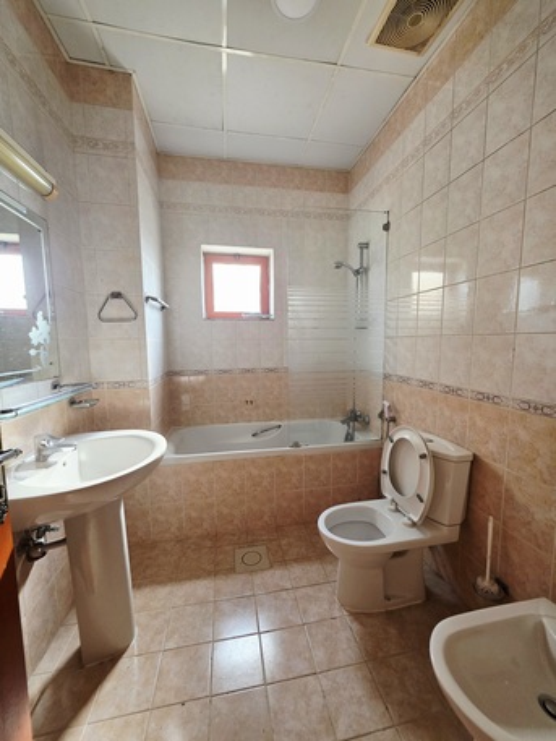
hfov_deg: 89.9
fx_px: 278
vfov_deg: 106.2
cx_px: 278
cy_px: 370
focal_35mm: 13
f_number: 1.9
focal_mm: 2.2
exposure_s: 1/101
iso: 200
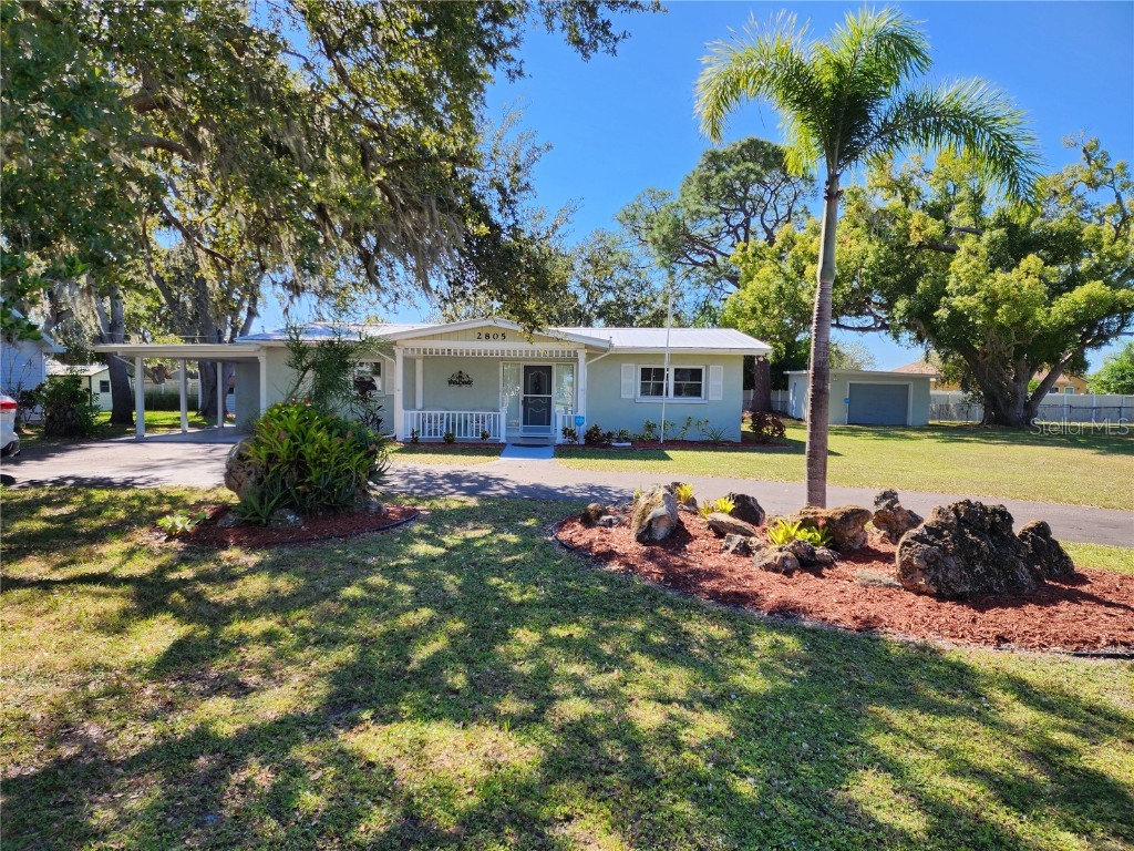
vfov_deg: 58.9
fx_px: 753
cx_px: 567
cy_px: 426
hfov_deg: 73.9
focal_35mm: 23
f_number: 1.8
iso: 12
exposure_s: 1/538
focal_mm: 6.4
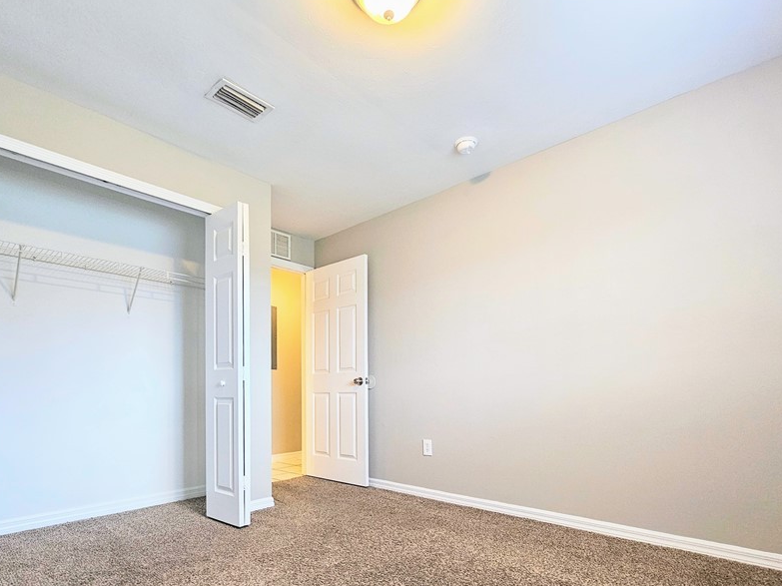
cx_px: 371
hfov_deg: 91.0
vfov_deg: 73.3
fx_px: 384
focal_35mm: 17
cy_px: 370
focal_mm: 2.2
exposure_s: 1/60
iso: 250
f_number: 2.2
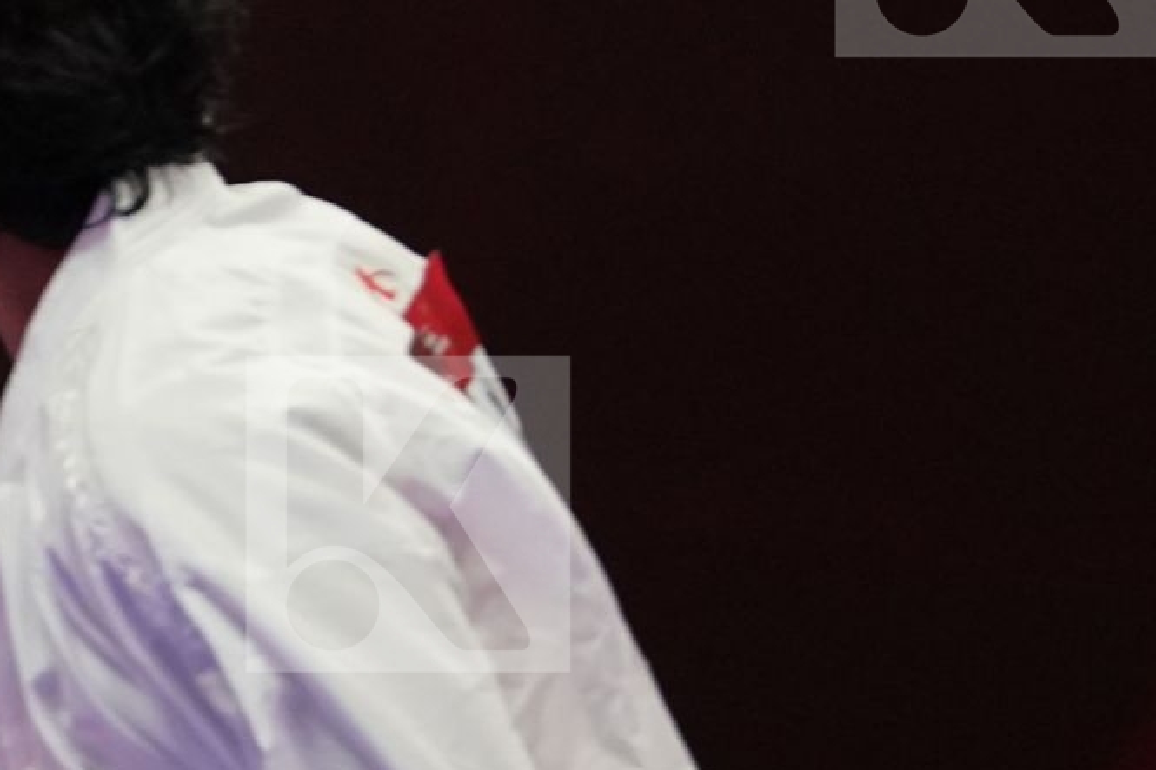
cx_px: -181
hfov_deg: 1.8
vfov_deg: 1.2
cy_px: 514
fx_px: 36499
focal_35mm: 1137
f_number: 4
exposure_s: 1/1000
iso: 3200
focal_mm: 280
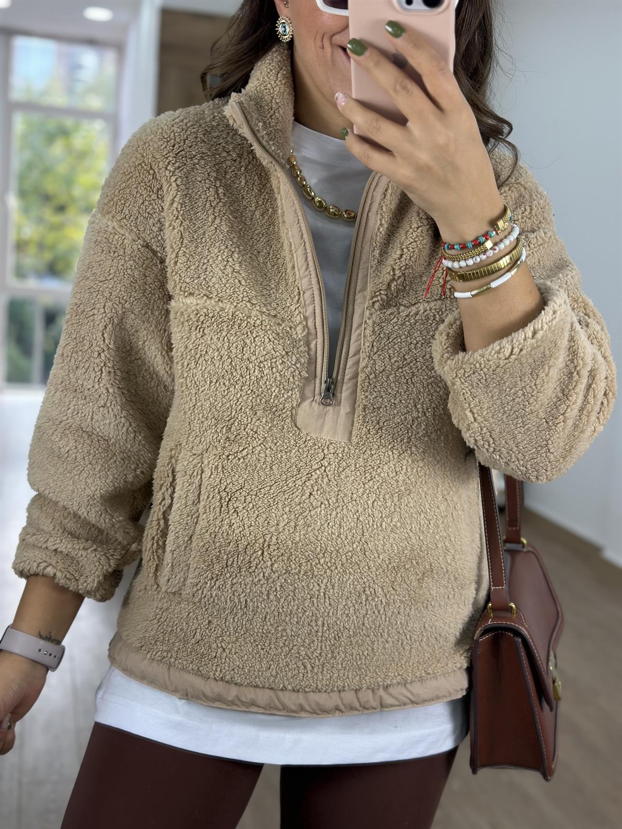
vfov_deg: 39.7
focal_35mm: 48
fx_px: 1150
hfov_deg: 30.3
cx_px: 311
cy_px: 414
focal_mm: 6.86
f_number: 1.78
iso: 80
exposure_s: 1/141
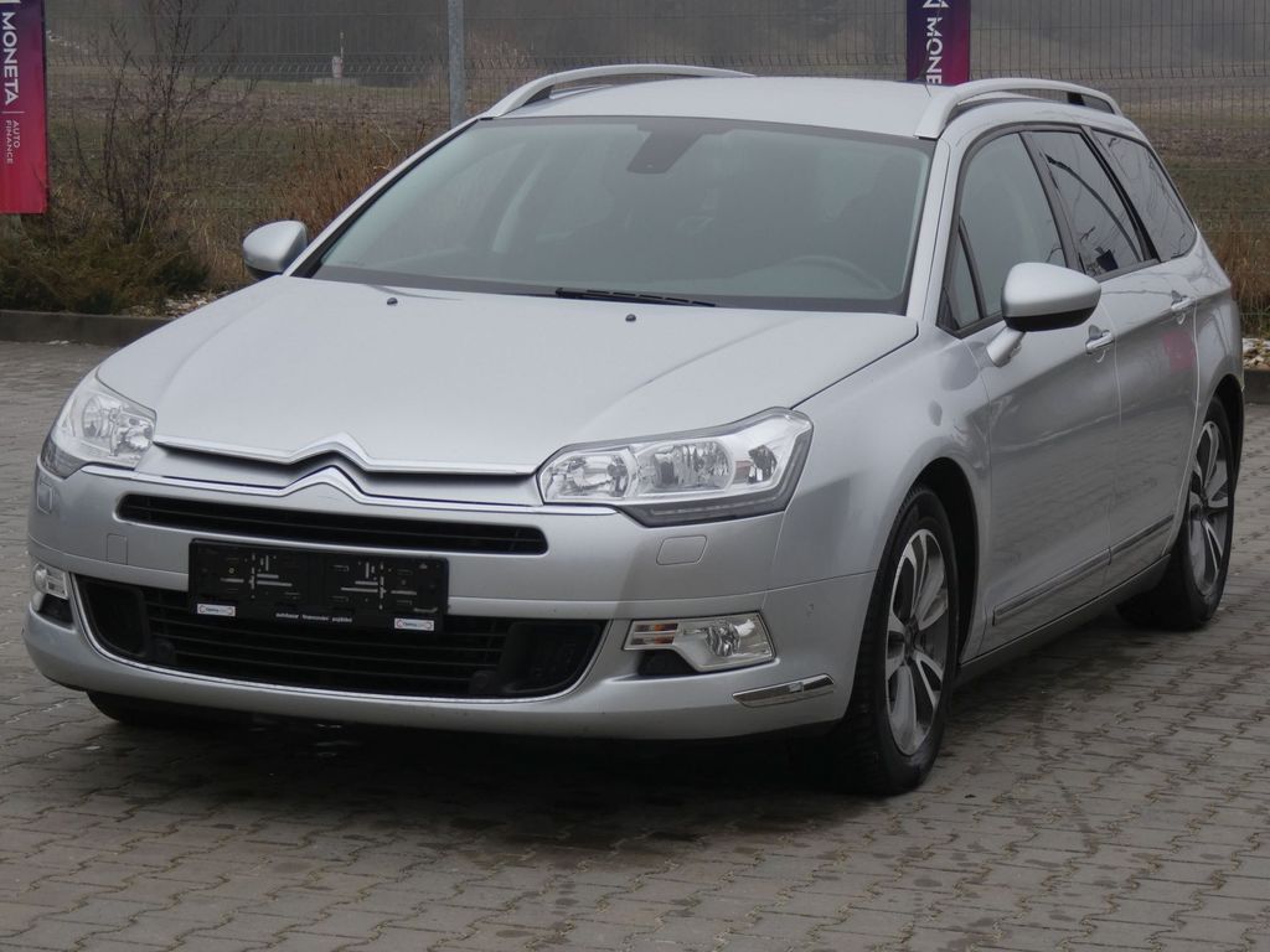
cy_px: 476
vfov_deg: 13.5
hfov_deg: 17.9
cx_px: 635
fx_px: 4036
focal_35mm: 110
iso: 80
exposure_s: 1/80
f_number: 5
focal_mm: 19.7
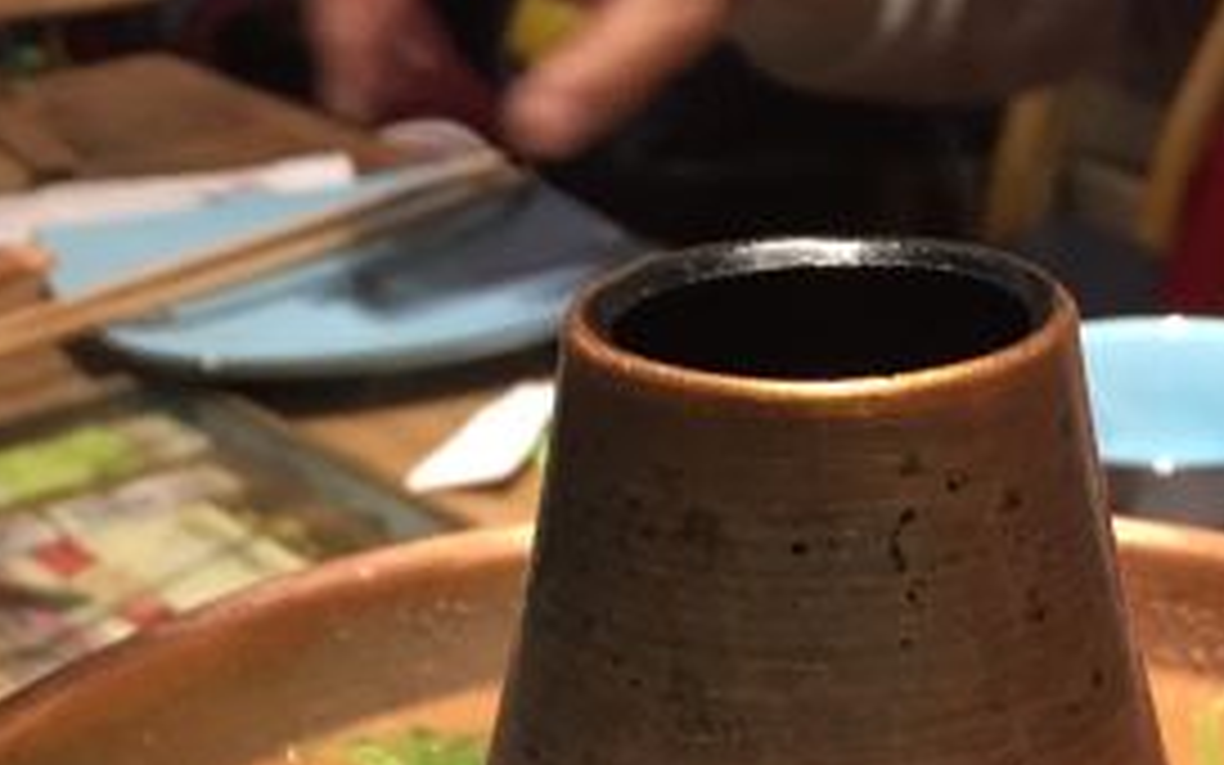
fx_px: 2635
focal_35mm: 79
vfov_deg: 14.1
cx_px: 785
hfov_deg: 26.0
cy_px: 1498
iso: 160
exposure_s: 1/33
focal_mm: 4.15
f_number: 2.2
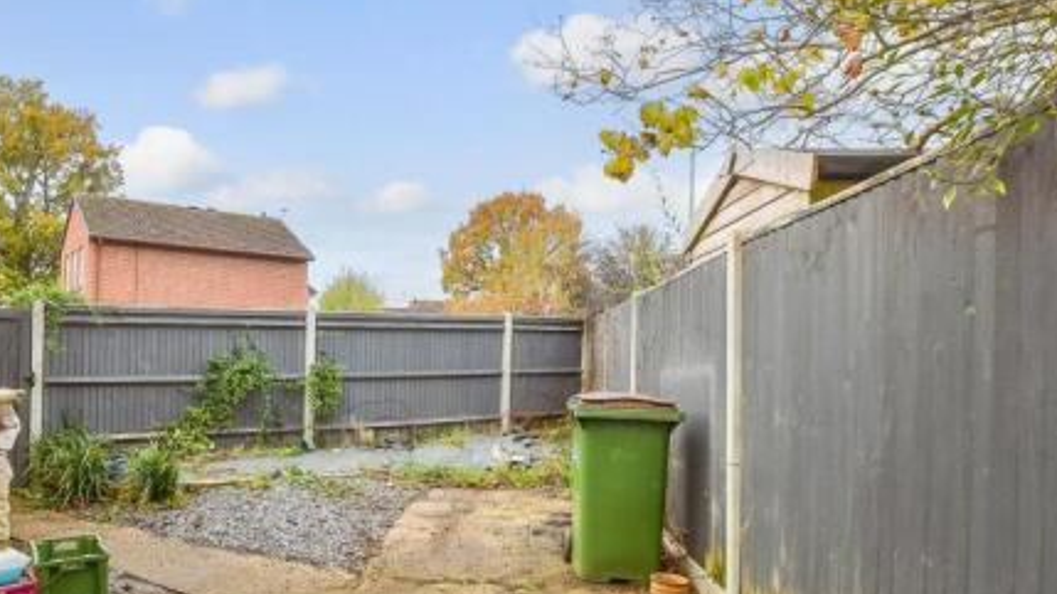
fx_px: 672
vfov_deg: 47.4
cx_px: 383
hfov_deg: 74.7
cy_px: 356
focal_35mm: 24
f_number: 8
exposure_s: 1/60
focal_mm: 10
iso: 160
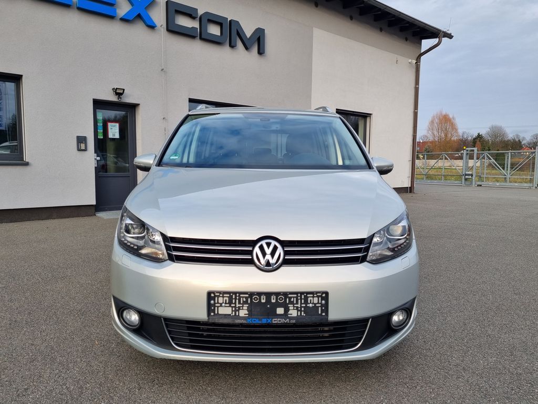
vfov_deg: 53.1
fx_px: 404
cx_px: 269
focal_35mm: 26
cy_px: 202
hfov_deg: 67.3
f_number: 1.8
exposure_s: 1/594
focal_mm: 5.4
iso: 50
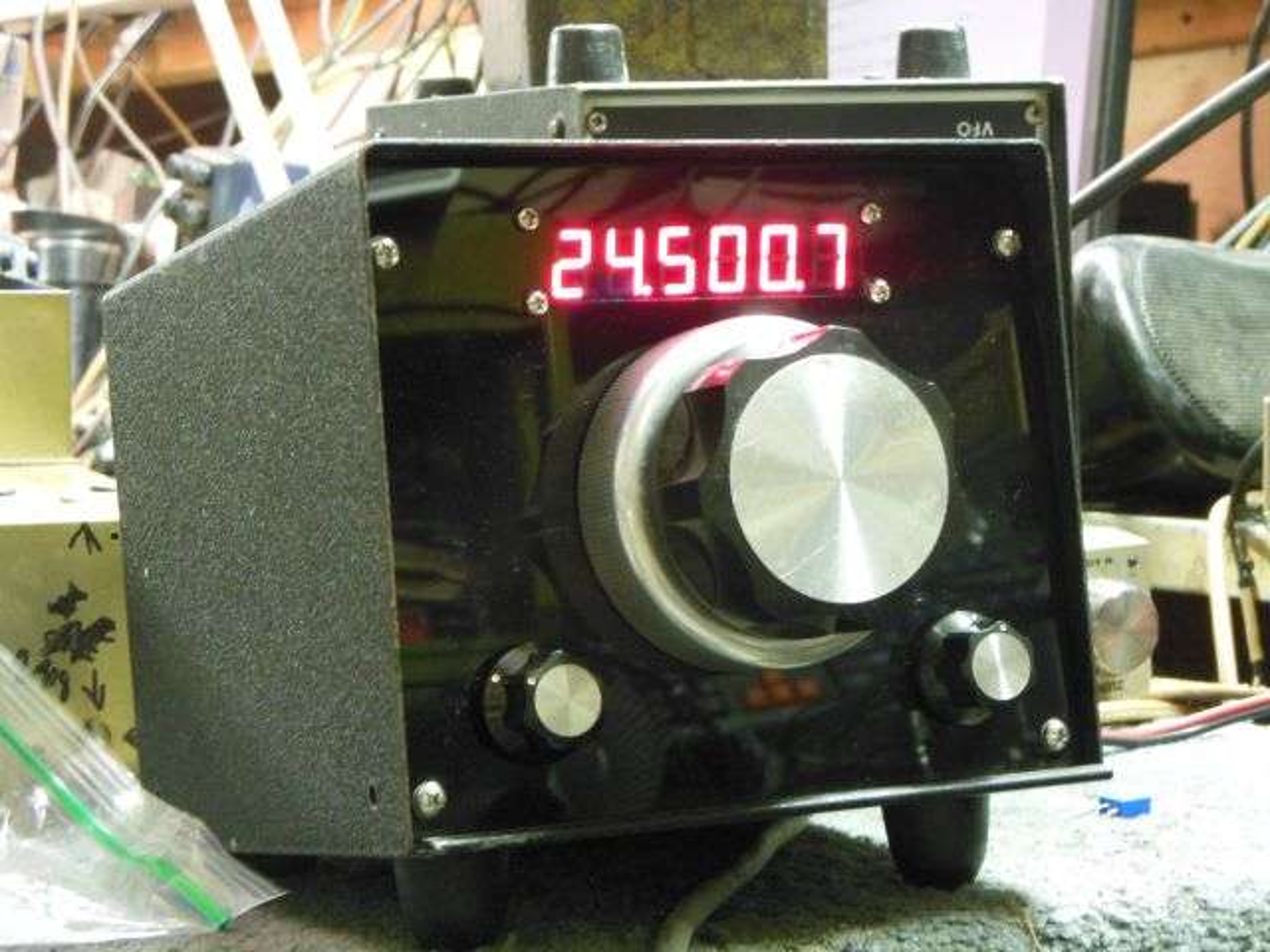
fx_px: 2788
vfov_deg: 19.4
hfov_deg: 25.7
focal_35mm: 76
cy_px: 476
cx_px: 635
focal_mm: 13.6
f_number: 4.4
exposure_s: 1/4
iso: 800
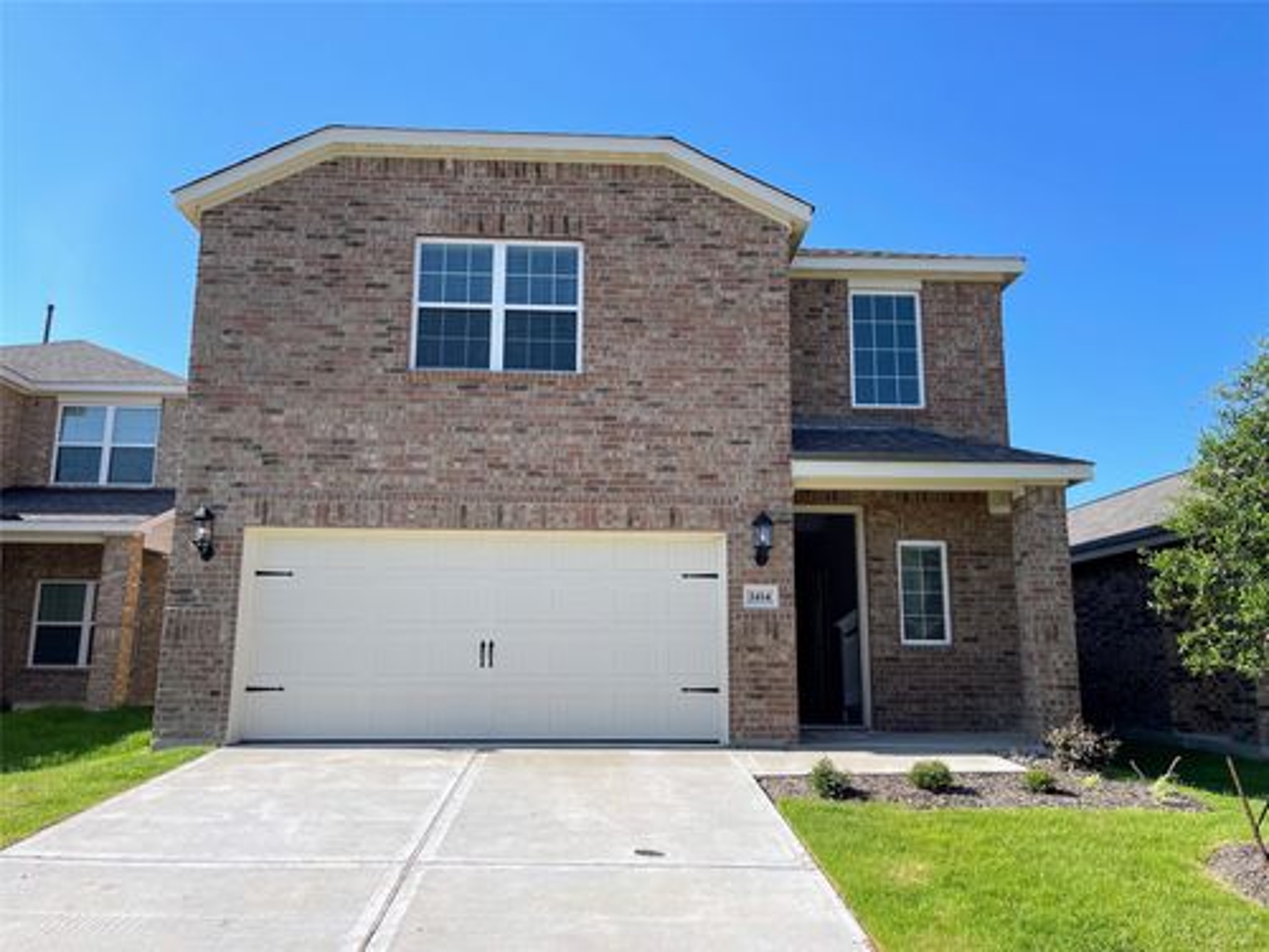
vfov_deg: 53.1
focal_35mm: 26
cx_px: 634
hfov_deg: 67.3
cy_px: 476
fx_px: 953
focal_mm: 5.1
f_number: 1.6
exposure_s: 1/2488
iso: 32
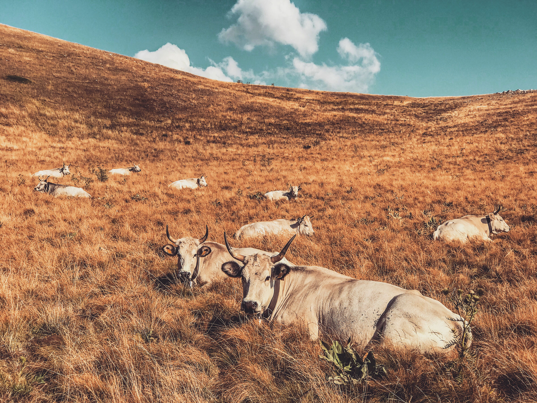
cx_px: 268
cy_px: 202
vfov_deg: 25.7
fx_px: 884
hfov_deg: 33.8
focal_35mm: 57
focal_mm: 6.6
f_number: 2.8
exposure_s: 1/1064
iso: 20
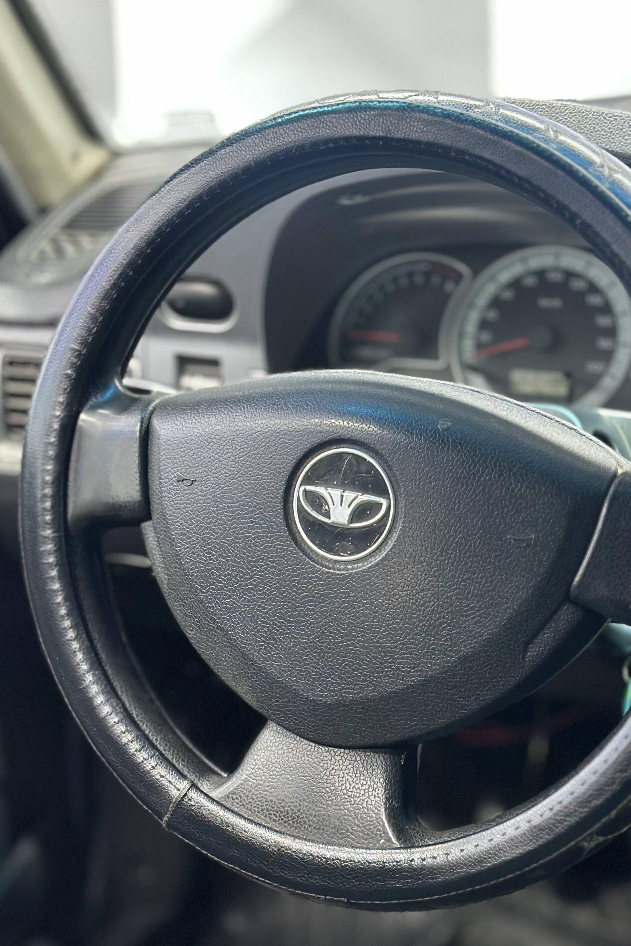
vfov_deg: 28.4
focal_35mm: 71
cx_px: 334
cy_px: 591
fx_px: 1867
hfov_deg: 19.2
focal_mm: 6.86
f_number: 1.78
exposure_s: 1/33
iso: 250
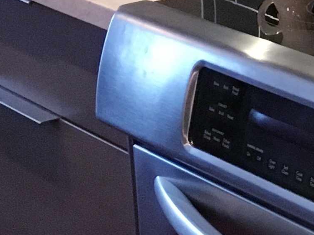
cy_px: -95
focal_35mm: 156
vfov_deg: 9.3
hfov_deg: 11.1
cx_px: 702
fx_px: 1415
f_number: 2.2
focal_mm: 4.15
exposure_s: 1/30
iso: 160
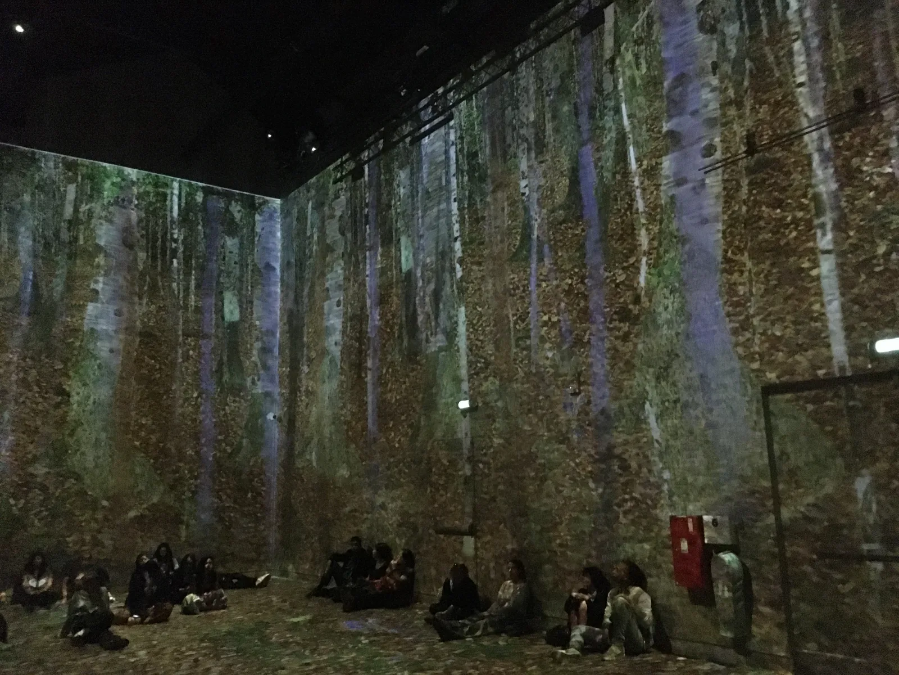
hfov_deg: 61.7
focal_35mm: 29
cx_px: 450
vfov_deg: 48.2
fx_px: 753
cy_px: 338
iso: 2000
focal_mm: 4.15
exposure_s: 1/17
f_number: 2.2
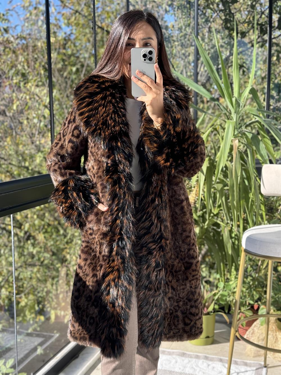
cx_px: 140
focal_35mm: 48
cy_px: 188
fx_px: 519
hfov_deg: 30.3
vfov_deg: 39.7
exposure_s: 1/394
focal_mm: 6.76
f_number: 1.78
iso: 64
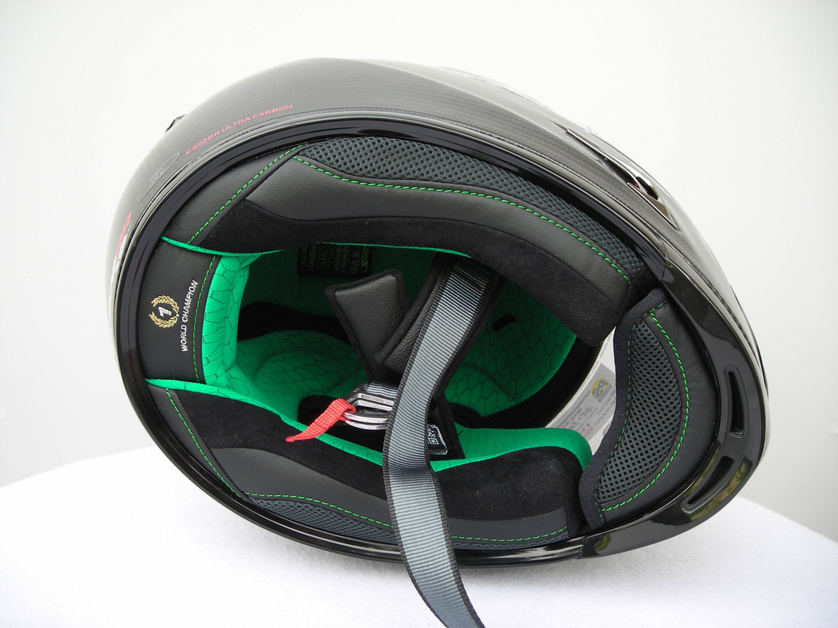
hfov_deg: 49.0
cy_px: 314
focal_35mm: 38
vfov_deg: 37.7
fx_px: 920
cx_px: 419
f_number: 3.2
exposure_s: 1/51.5
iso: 50
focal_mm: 6.3
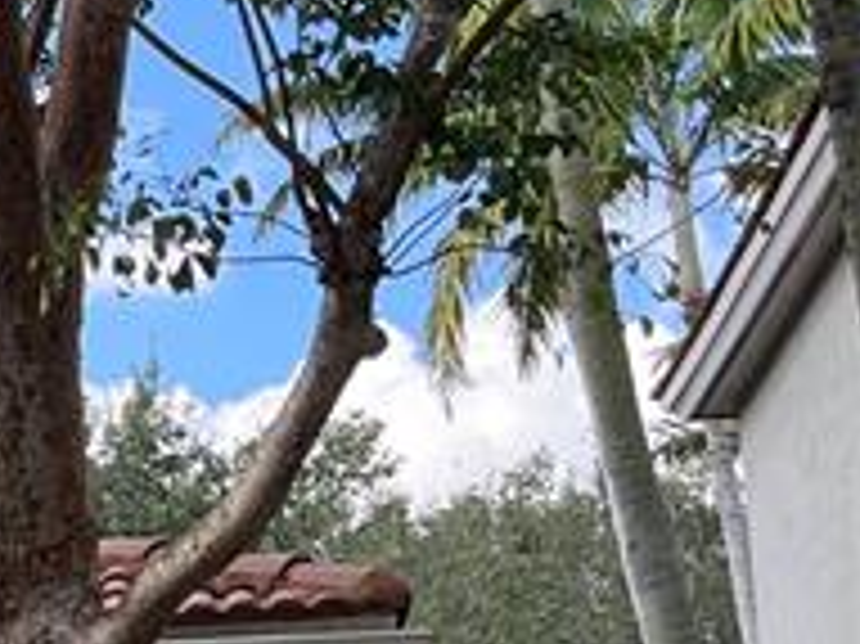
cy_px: 630
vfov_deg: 13.4
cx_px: -937
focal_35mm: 109
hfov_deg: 14.5
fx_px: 2706
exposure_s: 1/891
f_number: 1.6
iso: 50
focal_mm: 5.1
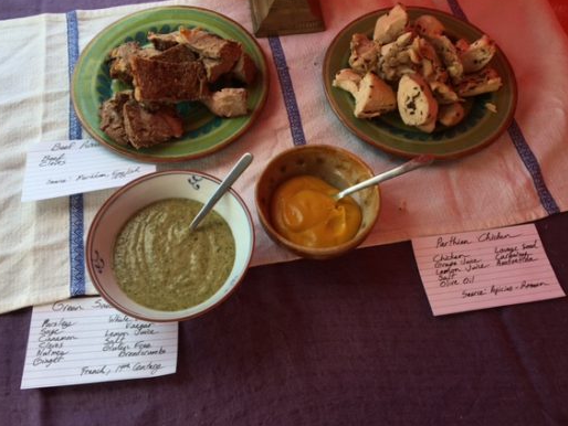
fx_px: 542
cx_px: 274
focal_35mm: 33
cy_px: 193
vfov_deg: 42.9
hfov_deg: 55.3
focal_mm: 4.15
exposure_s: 1/304
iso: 25
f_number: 2.2
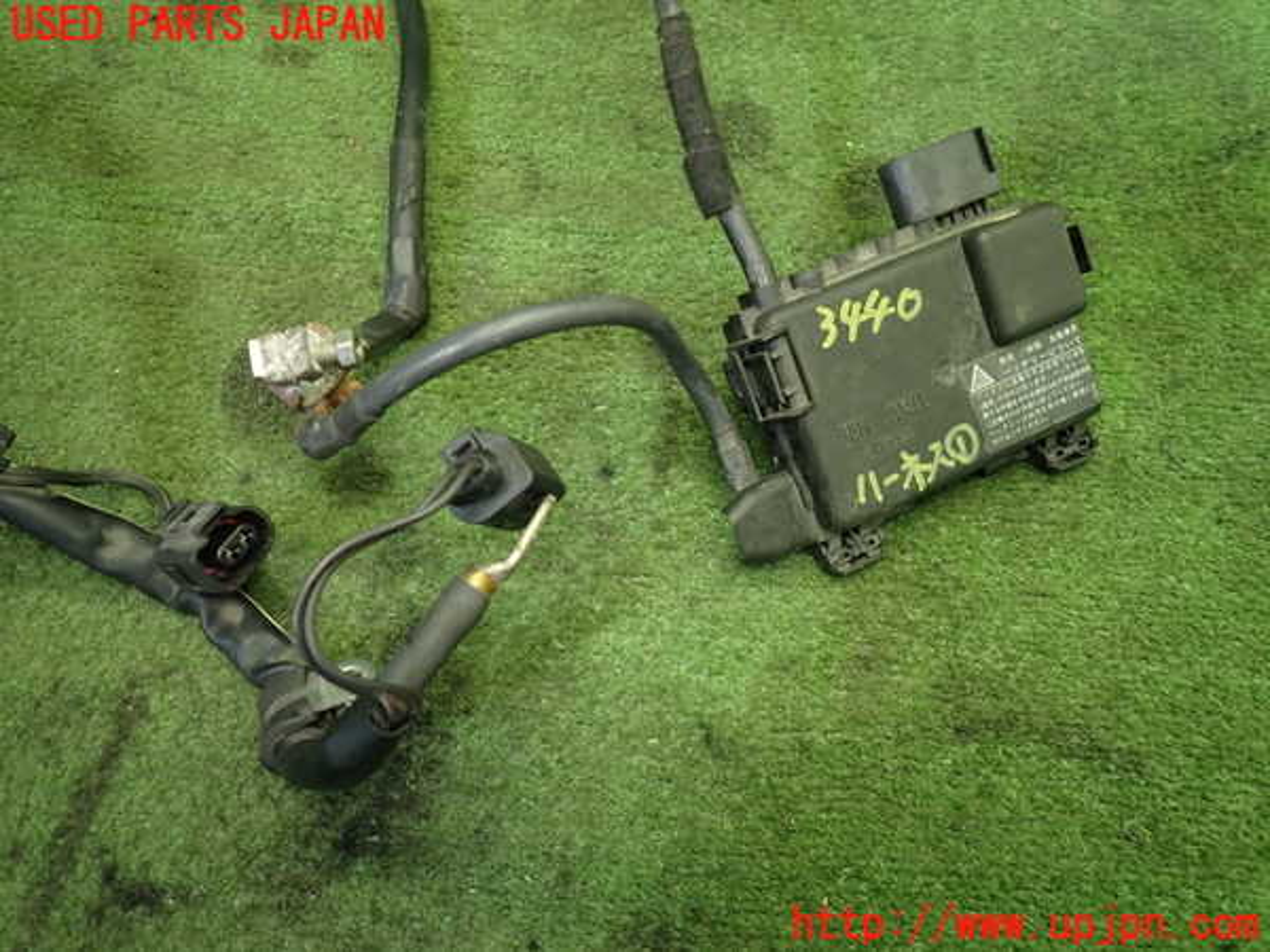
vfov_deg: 54.9
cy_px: 476
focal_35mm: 25
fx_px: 917
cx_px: 635
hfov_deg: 69.4
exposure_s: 1/40
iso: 200
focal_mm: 4.5
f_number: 2
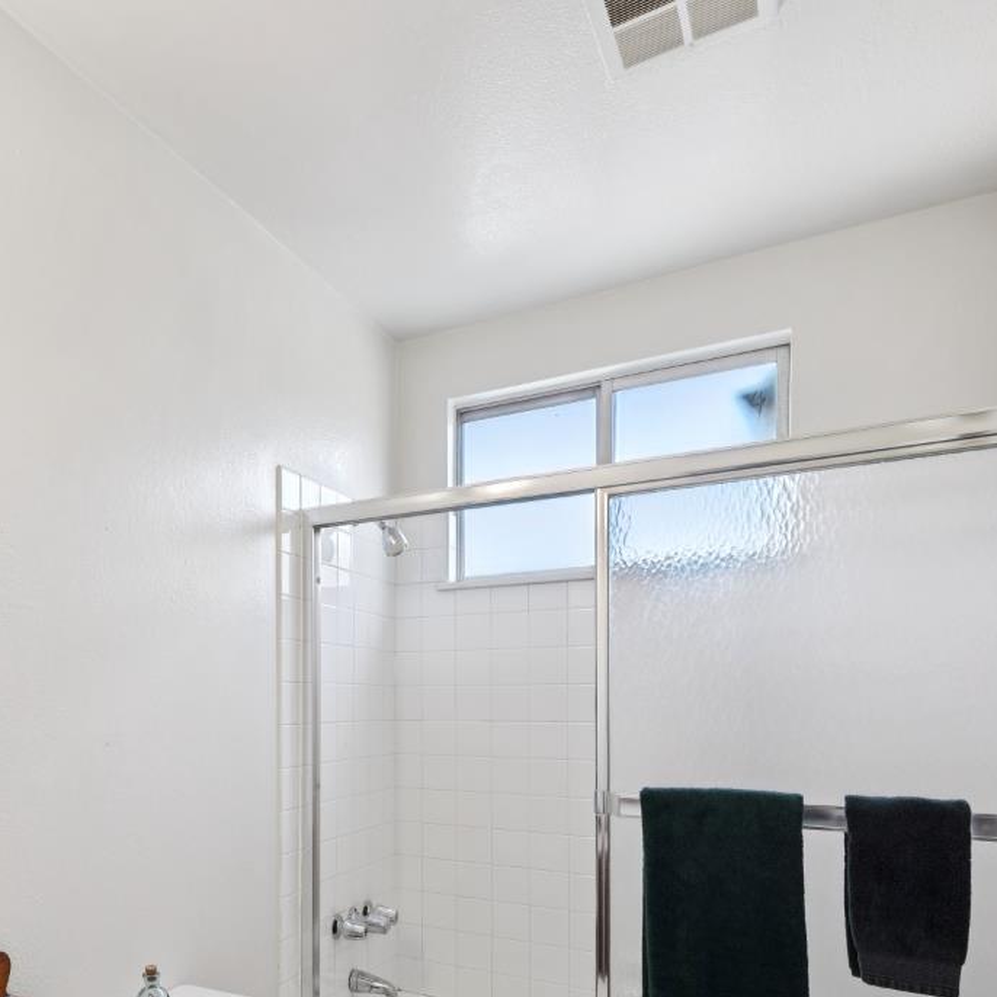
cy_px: 702
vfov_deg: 58.8
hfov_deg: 56.3
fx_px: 847
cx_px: 193
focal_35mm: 26
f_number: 8
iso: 64
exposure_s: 1/15
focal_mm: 14
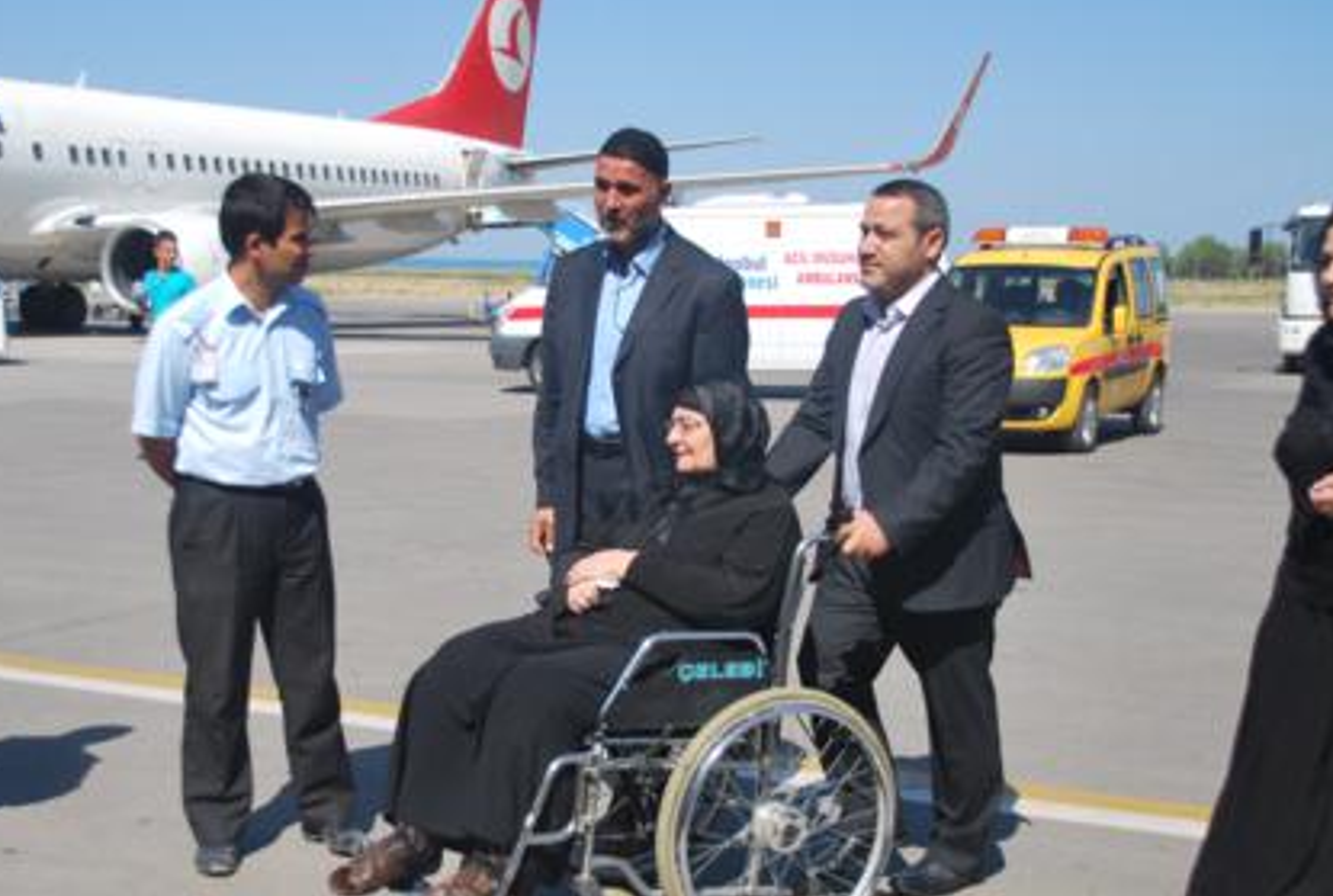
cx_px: 602
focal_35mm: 172
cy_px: 498
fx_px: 6385
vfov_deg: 8.0
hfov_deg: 11.9
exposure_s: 1/640
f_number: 6.3
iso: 100
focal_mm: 98
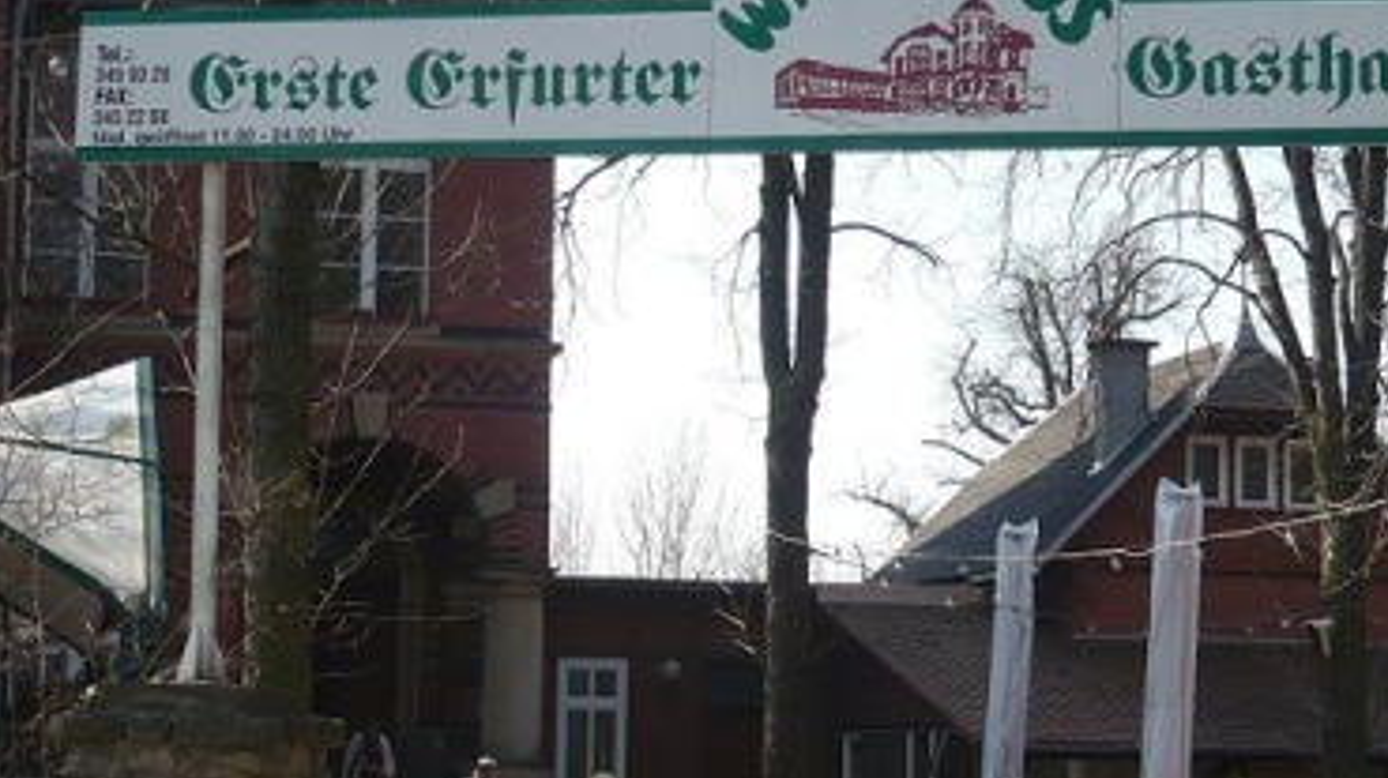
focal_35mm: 90
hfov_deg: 23.6
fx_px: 3310
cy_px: 521
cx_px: 867
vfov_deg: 13.4
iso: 100
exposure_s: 1/640
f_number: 3.2
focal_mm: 7.5
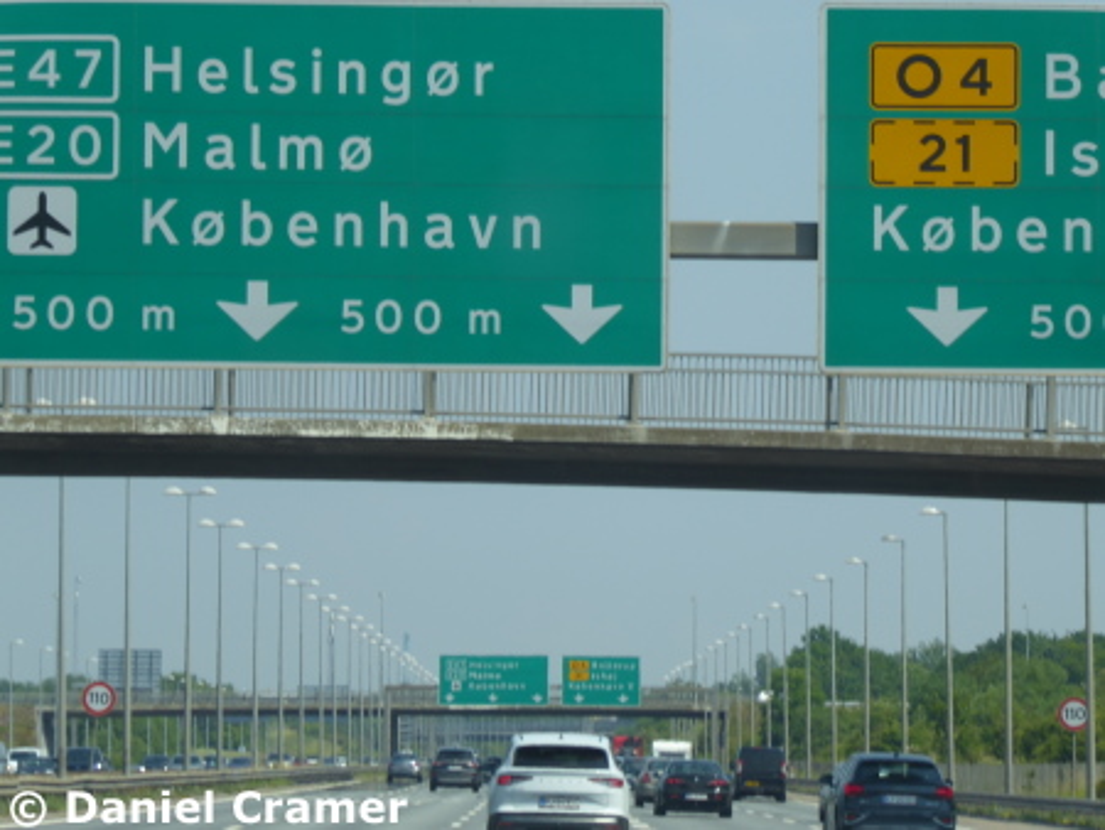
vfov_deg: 6.9
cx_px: 552
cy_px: 415
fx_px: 6835
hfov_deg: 9.2
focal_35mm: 214
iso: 80
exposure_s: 1/320
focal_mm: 38.4
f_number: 5.6
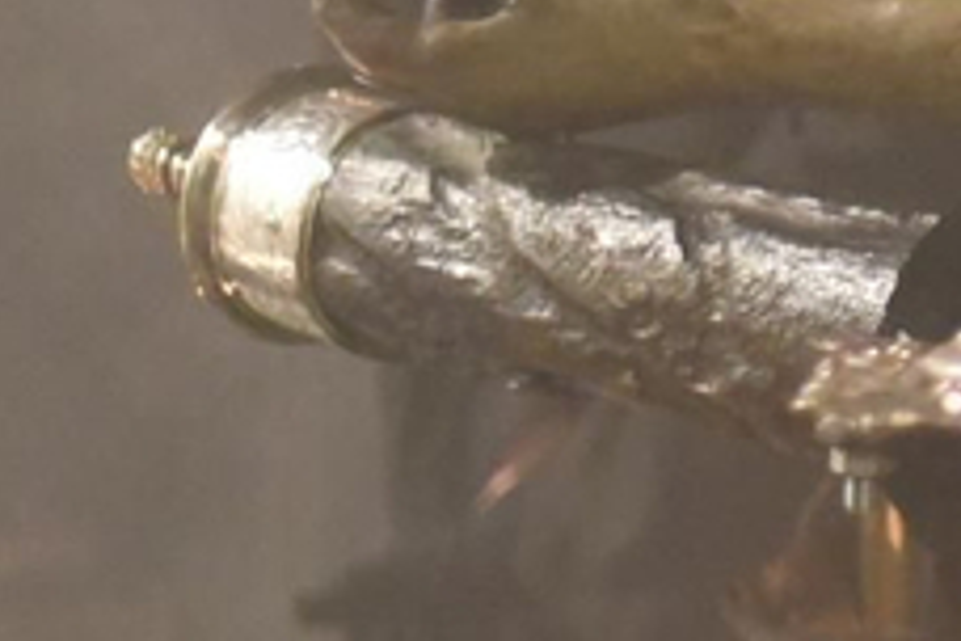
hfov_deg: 5.5
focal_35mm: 351
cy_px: -257
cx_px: 2811
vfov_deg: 3.9
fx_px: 9369
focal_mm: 50
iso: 4500
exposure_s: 1/50
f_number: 1.8
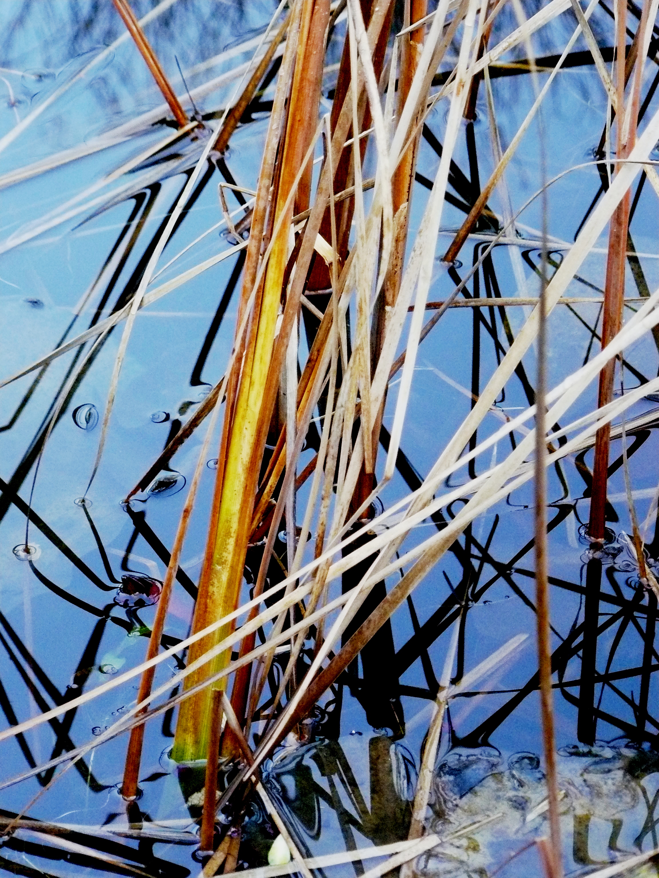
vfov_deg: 12.8
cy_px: 439
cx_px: 330
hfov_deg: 9.6
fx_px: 3909
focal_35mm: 154
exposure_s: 1/30
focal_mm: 25.7
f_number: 3.3
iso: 400
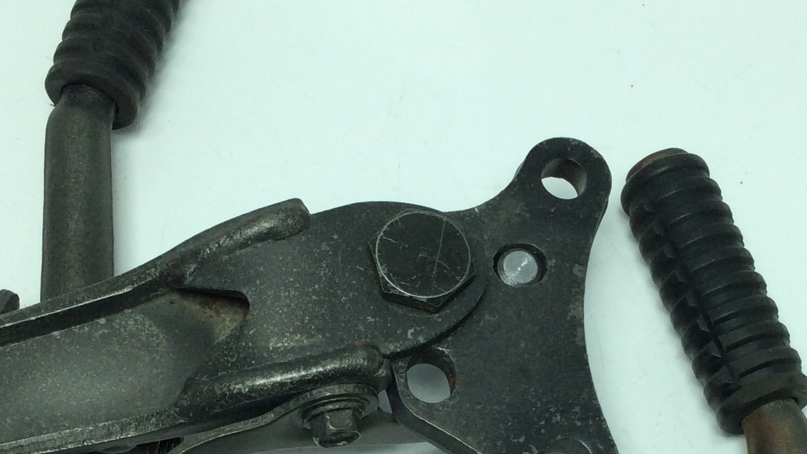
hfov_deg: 29.7
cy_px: 444
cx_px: 443
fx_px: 1519
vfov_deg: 16.7
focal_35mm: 71
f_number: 2.4
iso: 32
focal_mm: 3.3
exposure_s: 1/420
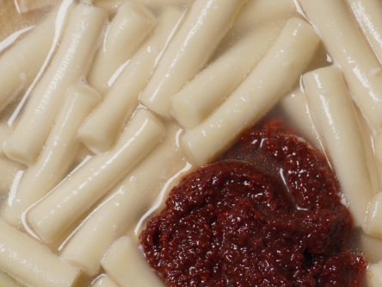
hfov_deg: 14.8
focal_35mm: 133
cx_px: 272
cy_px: 206
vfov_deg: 11.1
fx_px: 1469
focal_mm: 41
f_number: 5.6
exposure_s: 1/80
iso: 640
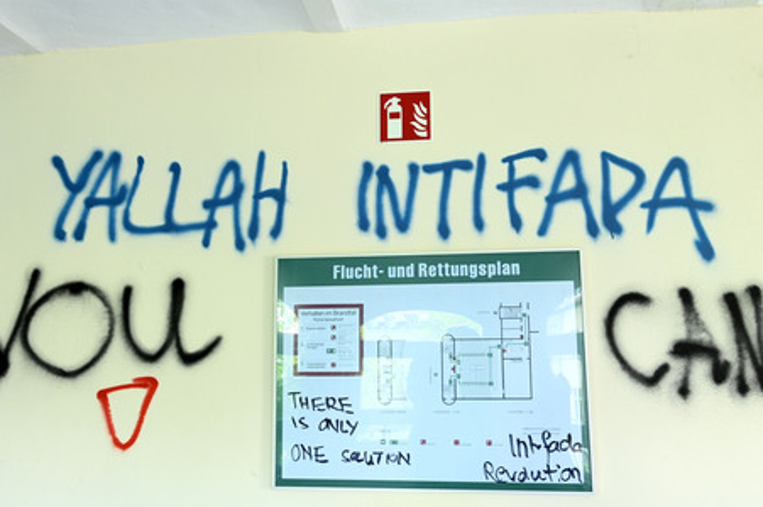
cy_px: 254
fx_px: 657
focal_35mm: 31
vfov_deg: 42.3
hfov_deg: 60.3
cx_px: 382
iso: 4000
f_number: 8
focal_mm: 31
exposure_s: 1/100
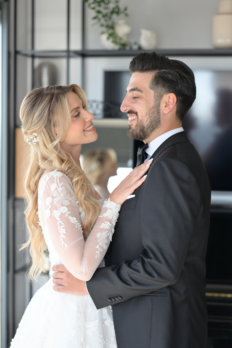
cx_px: 116
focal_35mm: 85
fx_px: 822
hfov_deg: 16.1
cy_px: 174
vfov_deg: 23.9
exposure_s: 1/800
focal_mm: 85
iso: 400
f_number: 2.5
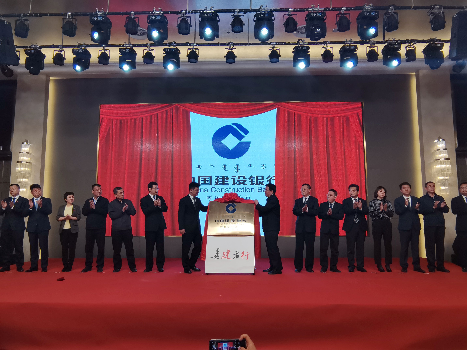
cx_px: 234
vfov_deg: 54.9
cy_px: 175
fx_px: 337
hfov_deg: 69.4
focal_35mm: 25
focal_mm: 2.26
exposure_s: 1/100
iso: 50
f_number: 2.2
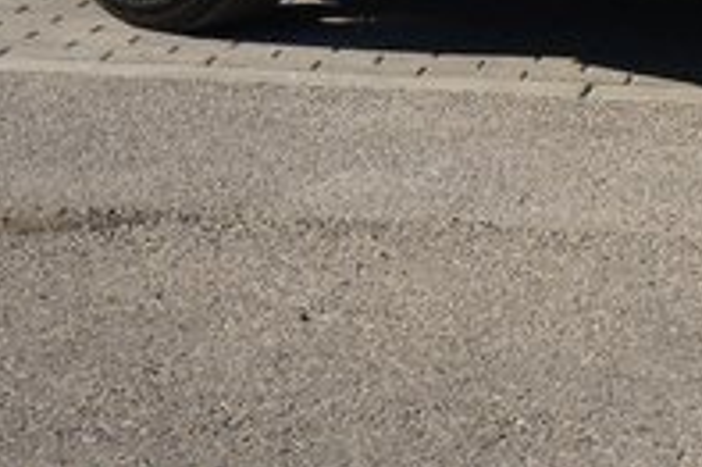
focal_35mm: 166
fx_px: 3234
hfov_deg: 11.9
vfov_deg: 8.1
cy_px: -262
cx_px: 1037
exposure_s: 1/2500
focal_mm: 51
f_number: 10
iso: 2500
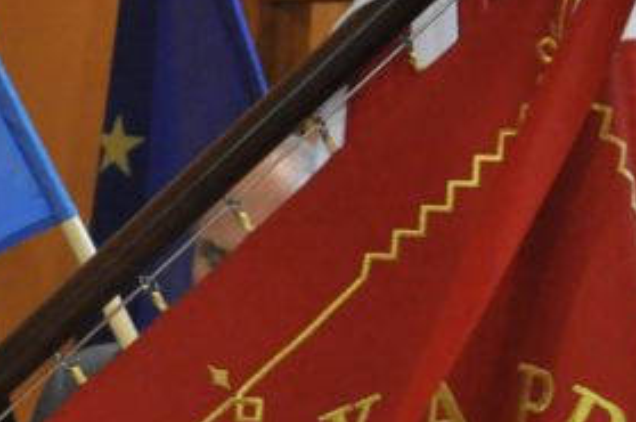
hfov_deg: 7.1
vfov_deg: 4.8
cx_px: -248
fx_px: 5044
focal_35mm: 286
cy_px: 547
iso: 2000
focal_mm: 52
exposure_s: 1/250
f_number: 5
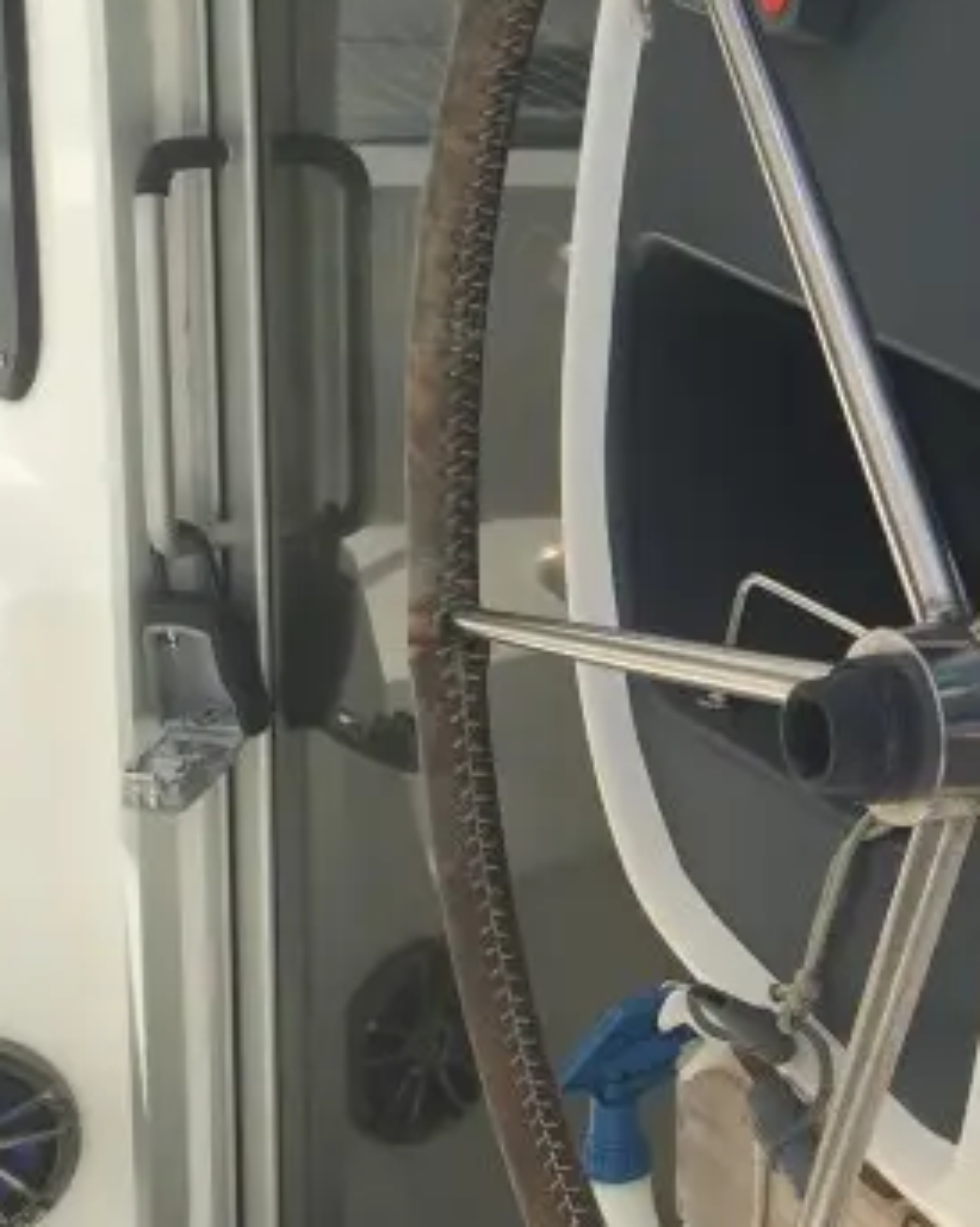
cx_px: 1195
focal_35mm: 88
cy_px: 758
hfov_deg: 16.7
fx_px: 3193
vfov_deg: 21.7
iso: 32
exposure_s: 1/1130
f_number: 2.2
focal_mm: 4.15
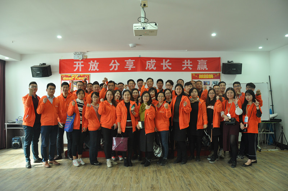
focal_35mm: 27
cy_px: 96
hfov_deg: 67.5
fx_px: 216
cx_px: 144
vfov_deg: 47.8
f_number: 3.5
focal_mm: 18
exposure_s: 1/20
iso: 400
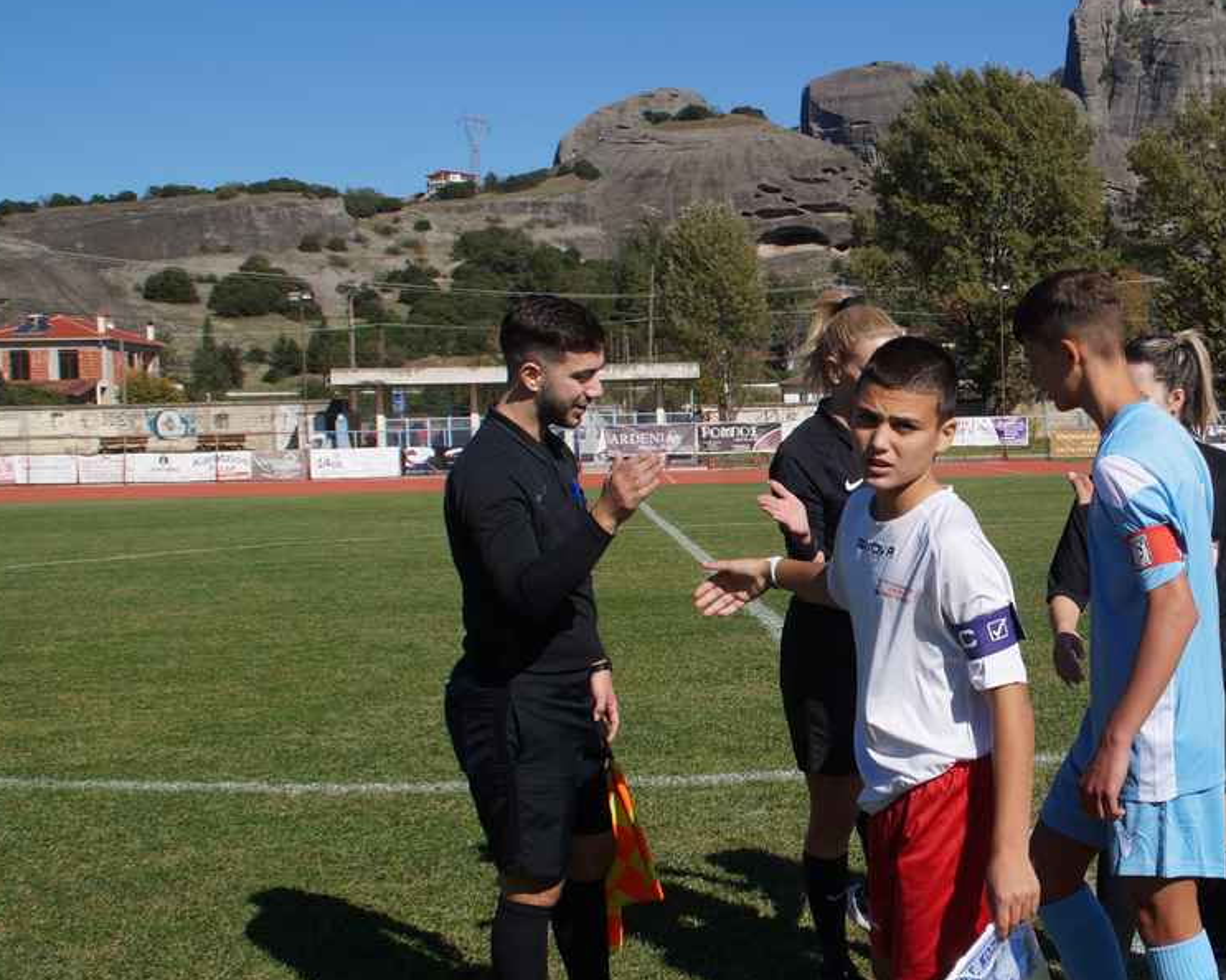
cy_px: 562
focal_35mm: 50
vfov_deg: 30.2
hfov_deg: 36.3
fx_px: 1814
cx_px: 942
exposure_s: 1/640
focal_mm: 22
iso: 100
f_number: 5.6
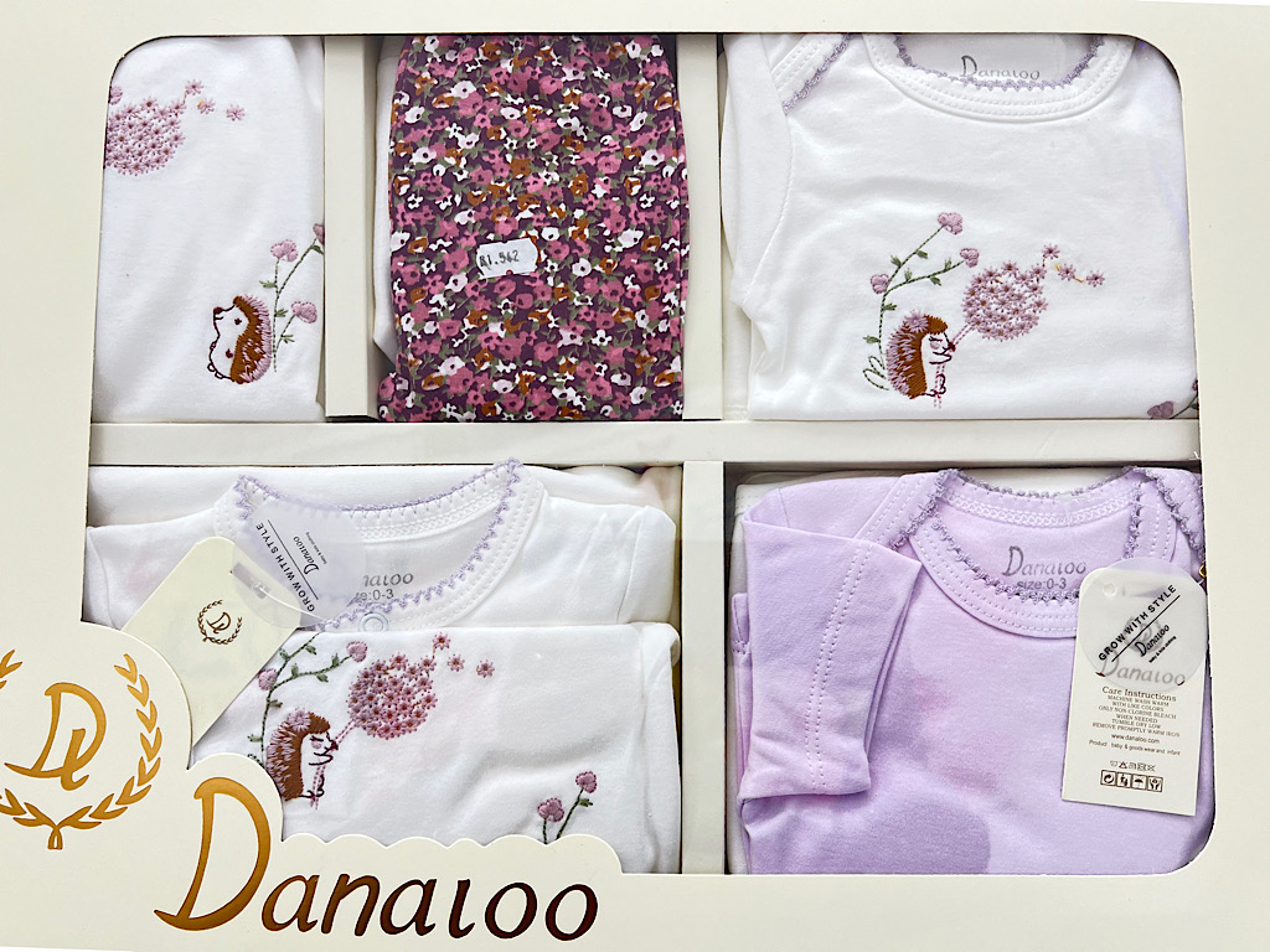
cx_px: 635
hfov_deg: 67.3
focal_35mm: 26
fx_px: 954
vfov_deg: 53.1
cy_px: 476
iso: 80
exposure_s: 1/50
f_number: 1.5
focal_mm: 5.7
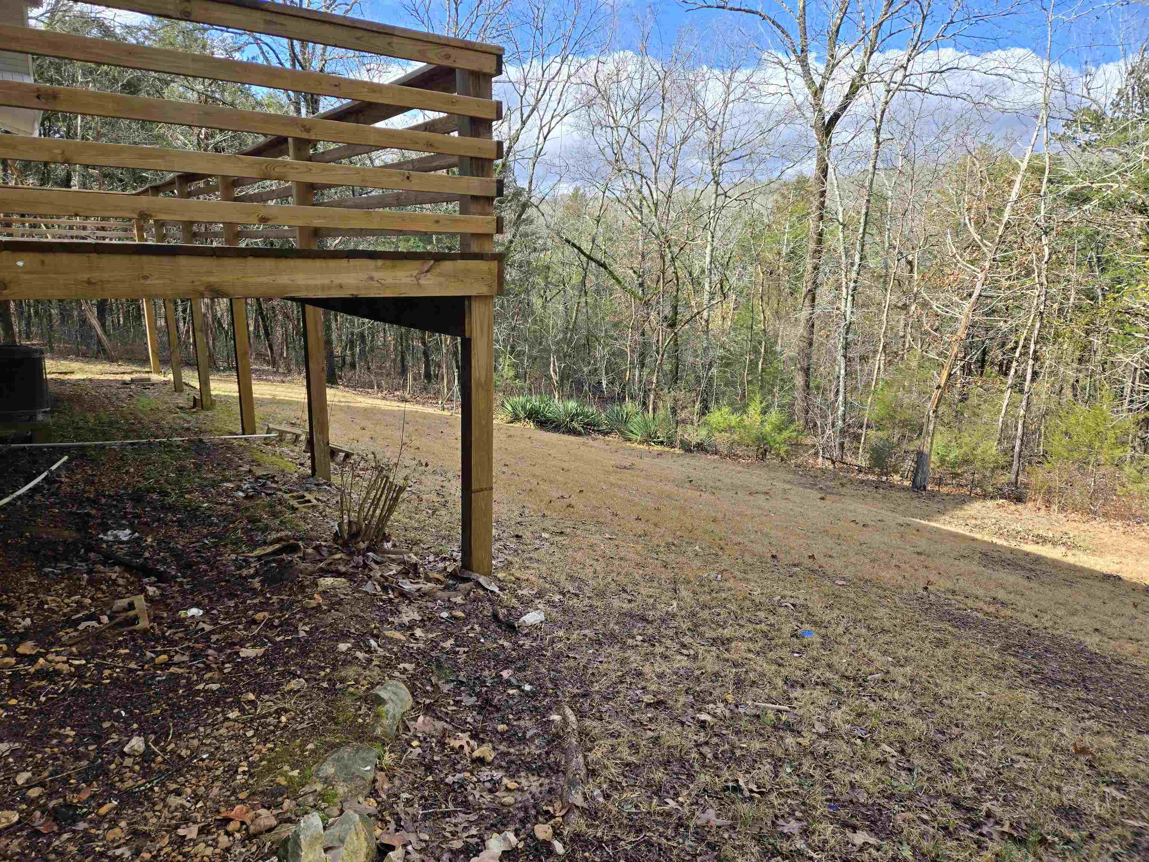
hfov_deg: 73.9
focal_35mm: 23
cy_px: 431
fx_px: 763
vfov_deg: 58.9
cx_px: 574
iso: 25
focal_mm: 5.4
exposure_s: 1/633
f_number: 1.8
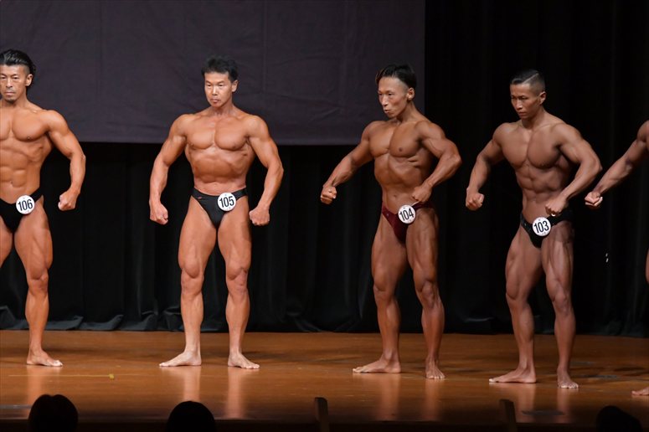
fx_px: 4325
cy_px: 216
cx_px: 324
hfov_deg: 8.6
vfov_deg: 5.7
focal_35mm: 240
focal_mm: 160
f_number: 5.6
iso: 5000
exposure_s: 1/400
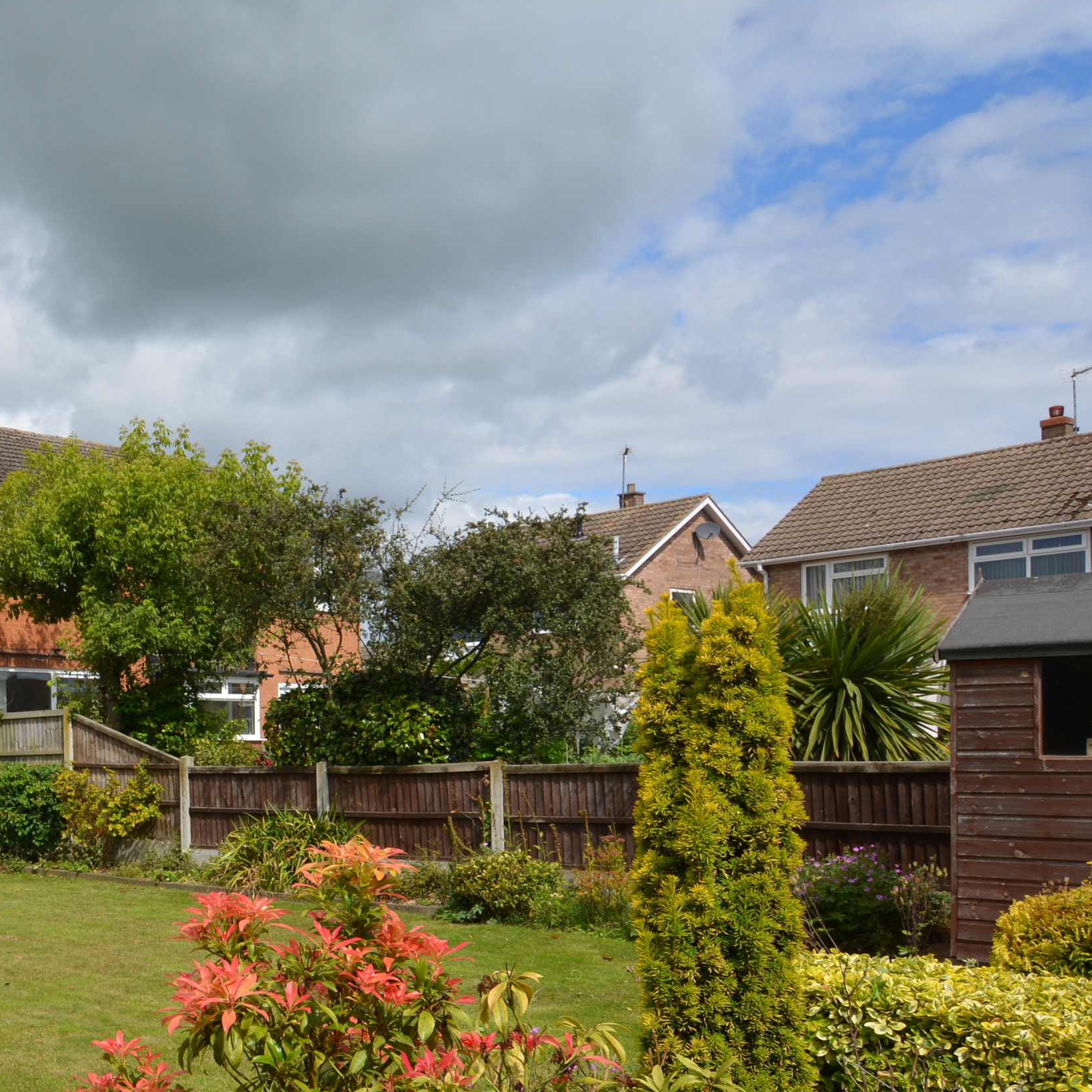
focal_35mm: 37
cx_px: -92
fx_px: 1321
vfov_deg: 44.1
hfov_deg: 37.9
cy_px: 757
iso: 100
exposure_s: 1/250
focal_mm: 12
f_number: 8
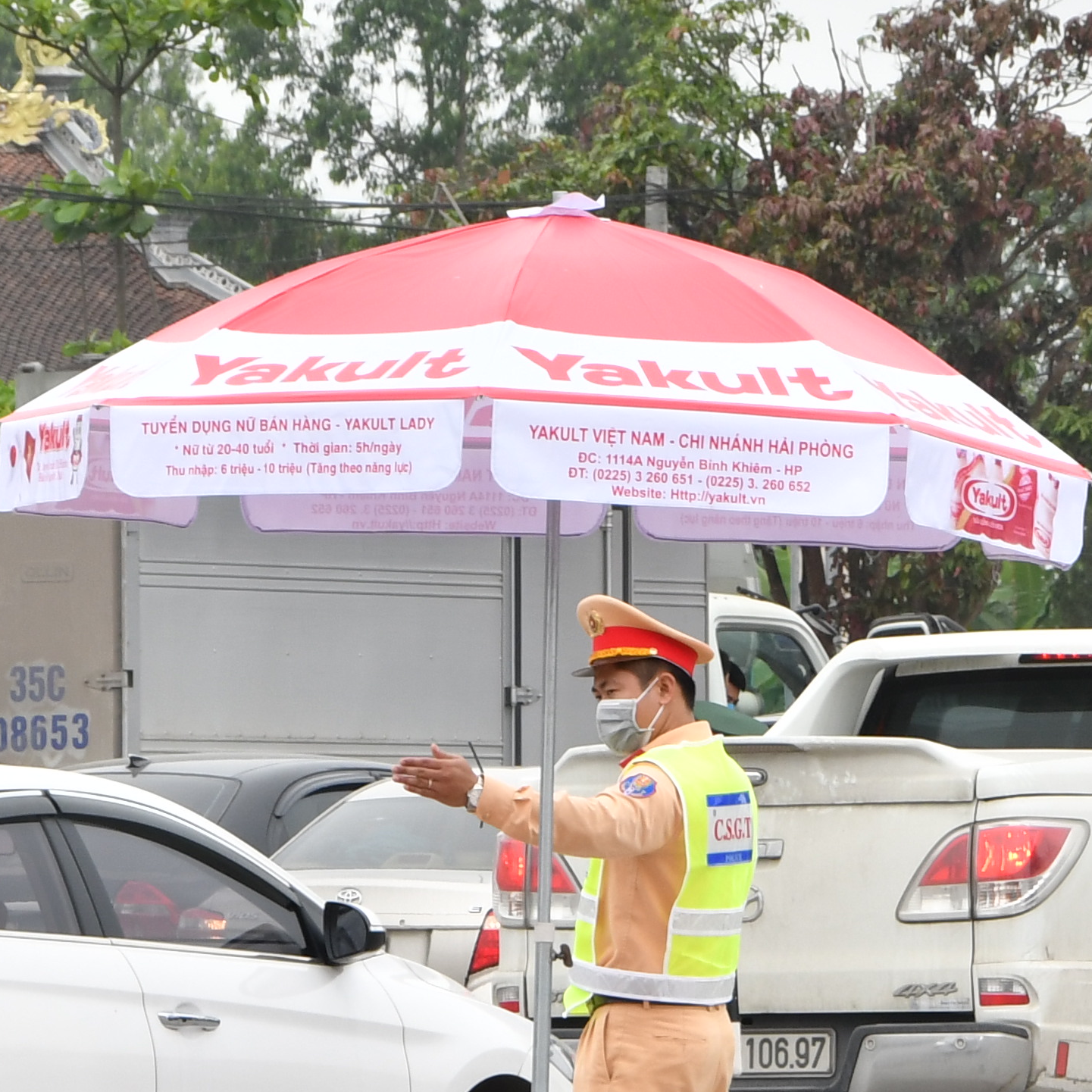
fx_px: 14941
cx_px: 828
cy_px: 478
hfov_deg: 4.2
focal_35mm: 419
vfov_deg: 4.2
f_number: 13
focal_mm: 85
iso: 320
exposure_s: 1/200
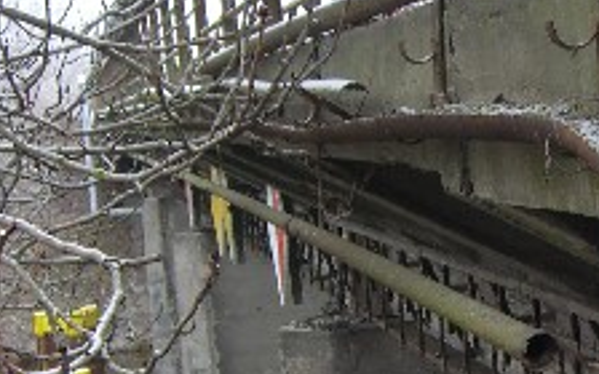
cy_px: 335
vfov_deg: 12.4
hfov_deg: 19.4
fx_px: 1714
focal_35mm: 105
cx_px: 555
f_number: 2.8
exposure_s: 1/125
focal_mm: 7.9
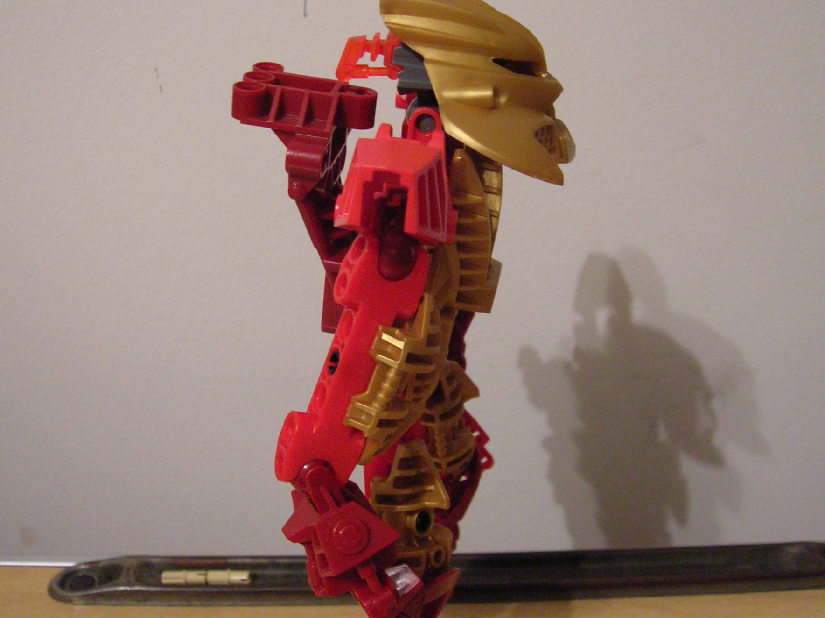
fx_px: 1048
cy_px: 291
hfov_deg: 43.0
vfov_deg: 32.8
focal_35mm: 44
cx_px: 421
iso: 200
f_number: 2.9
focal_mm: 5.7
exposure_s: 1/3.7
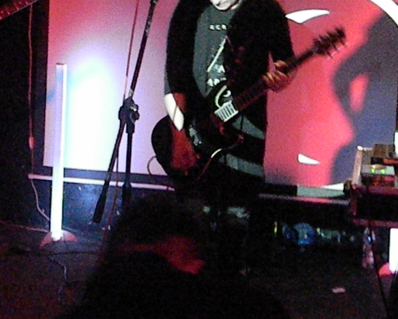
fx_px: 860
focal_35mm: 73
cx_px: 266
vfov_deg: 20.5
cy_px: 22
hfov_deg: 25.9
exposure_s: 1/15
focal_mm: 6.4
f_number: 3.7
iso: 3200
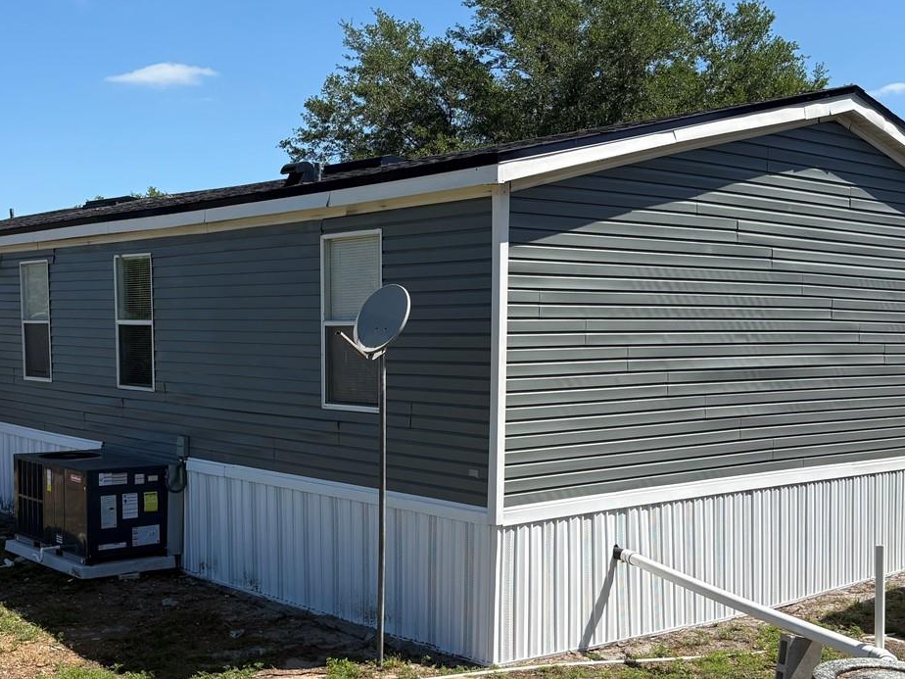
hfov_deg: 42.0
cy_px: 461
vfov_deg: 31.9
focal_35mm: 45
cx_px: 405
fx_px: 1176
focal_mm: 5.96
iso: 50
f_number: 1.6
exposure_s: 1/3125
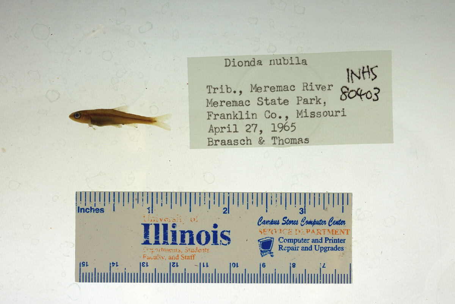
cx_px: 228
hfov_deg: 33.4
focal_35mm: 60
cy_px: 152
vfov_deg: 22.6
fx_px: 759
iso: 100
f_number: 10
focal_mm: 60
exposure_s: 1/200
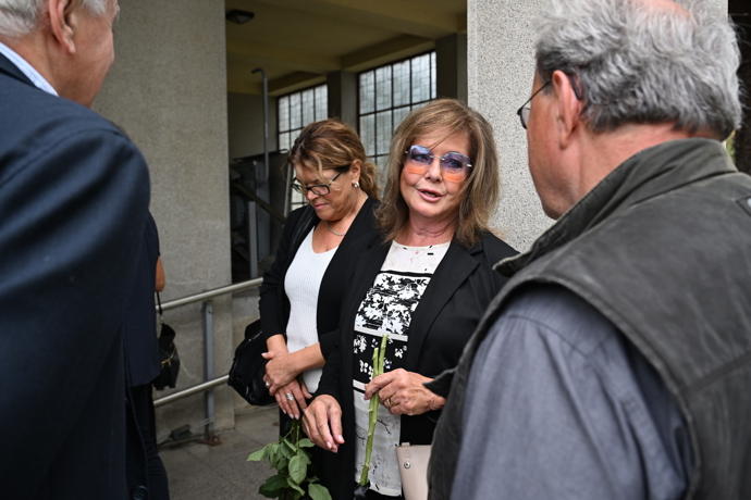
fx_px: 668
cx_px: 376
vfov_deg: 41.1
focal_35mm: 32
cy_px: 250
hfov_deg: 58.7
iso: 500
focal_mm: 32
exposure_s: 1/500
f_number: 5
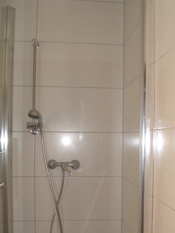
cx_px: 104
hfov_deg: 30.8
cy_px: 150
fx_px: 317
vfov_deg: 40.1
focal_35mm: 47
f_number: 4
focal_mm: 4.8
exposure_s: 1/40
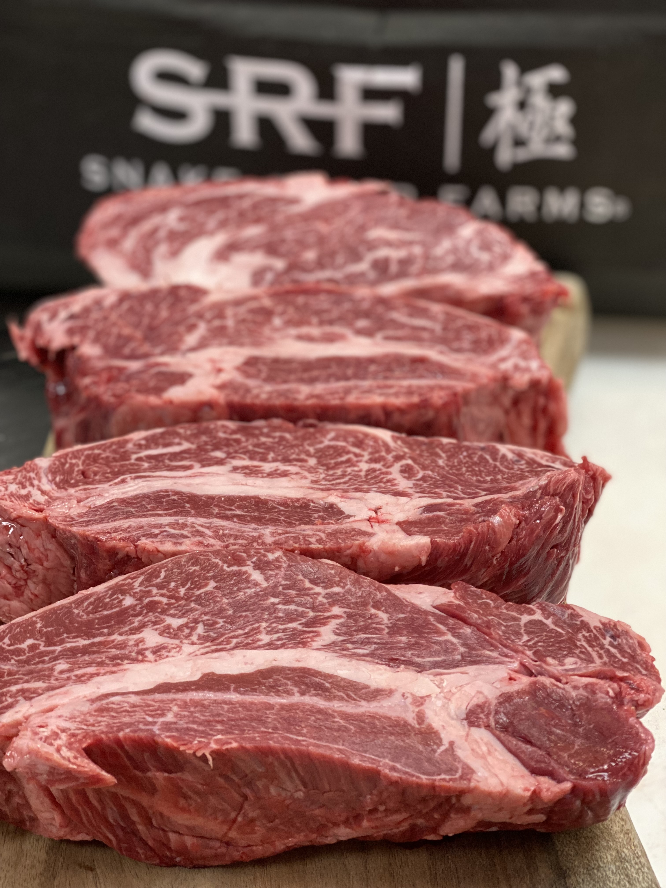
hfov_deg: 28.0
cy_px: 444
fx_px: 1334
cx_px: 333
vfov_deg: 36.8
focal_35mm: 52
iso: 200
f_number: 2
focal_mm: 6
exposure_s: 1/100
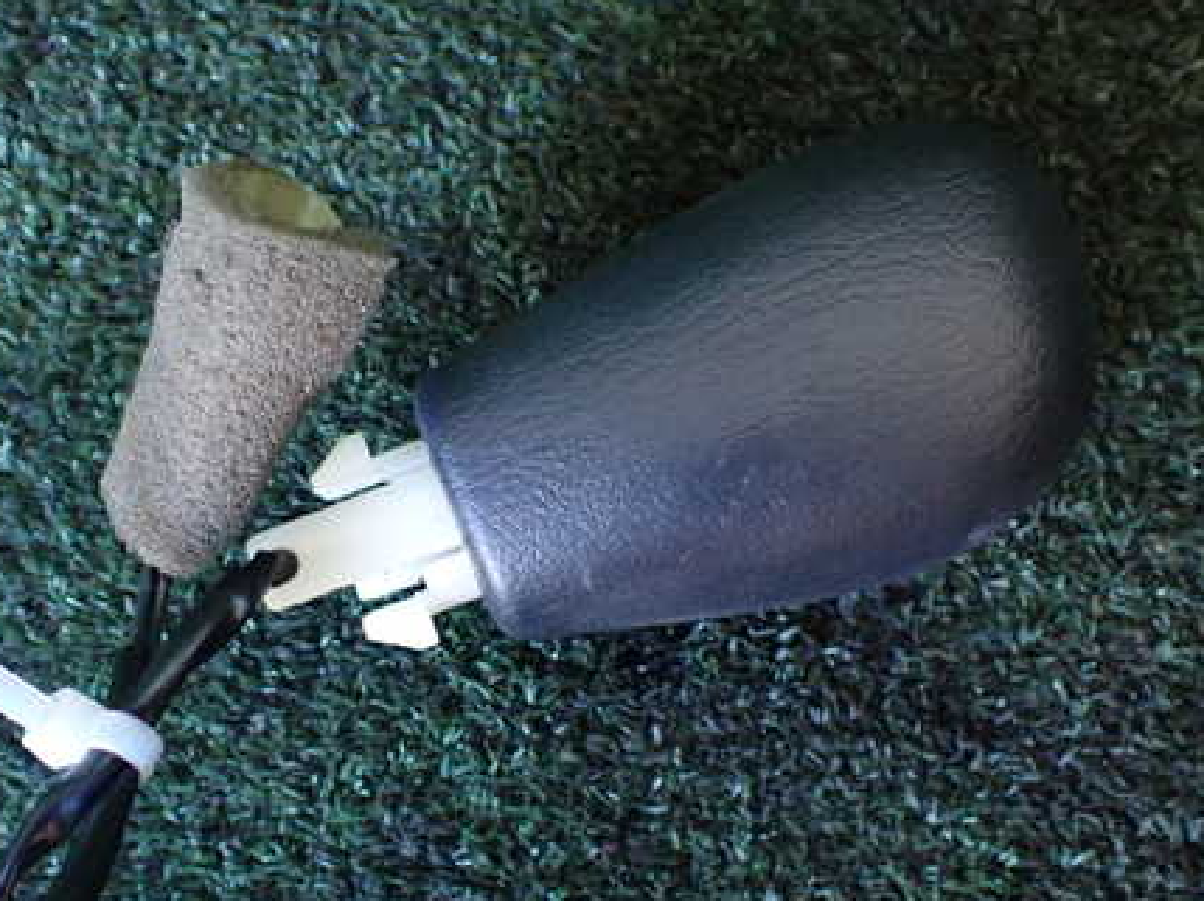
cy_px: 530
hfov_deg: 44.4
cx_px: 441
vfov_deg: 34.2
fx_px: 1460
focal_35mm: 42
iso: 800
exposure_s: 1/30
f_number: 2.3
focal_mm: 5.4
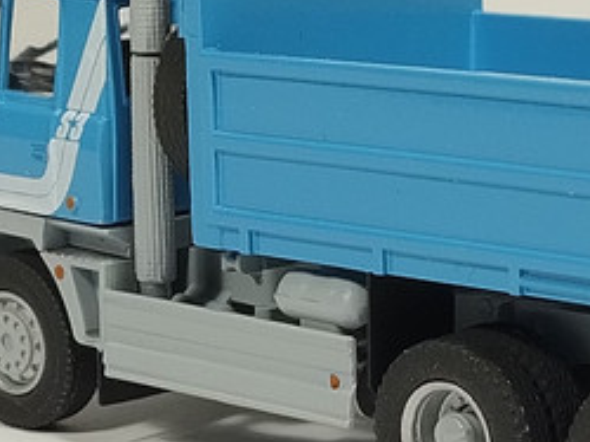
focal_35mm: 107
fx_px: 1822
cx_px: 498
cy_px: 239
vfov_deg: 13.8
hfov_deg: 18.2
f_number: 1.7
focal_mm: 4.71
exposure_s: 1/100
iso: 219
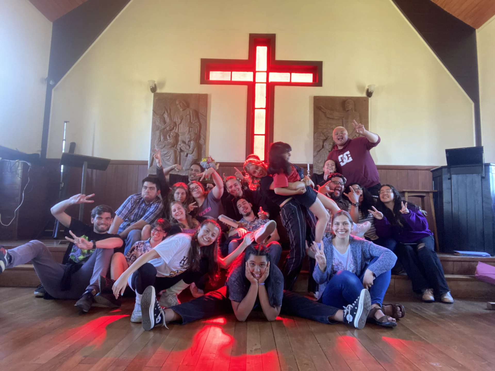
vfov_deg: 58.9
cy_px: 186
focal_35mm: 23
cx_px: 248
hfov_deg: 73.9
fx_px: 329
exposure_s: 1/31
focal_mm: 2.71
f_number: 2.2
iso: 400
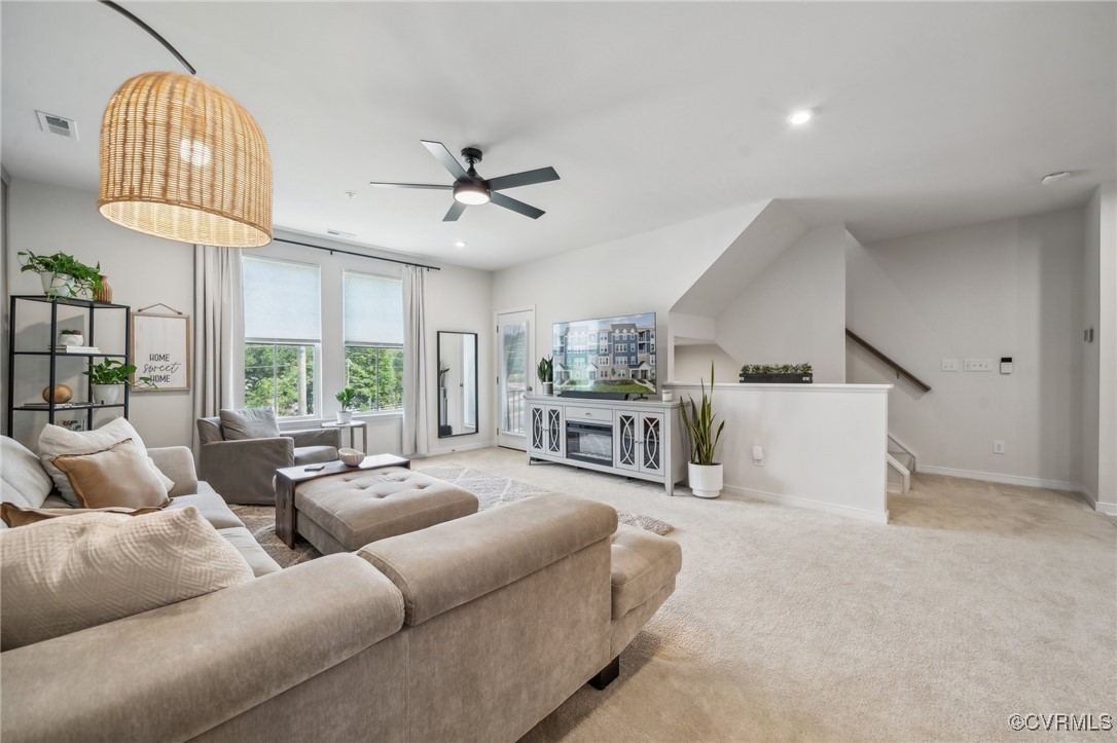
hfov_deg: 108.4
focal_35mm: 13
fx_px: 403
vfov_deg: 85.4
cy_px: 372
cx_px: 558
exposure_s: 1/8
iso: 160
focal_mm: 13
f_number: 7.1
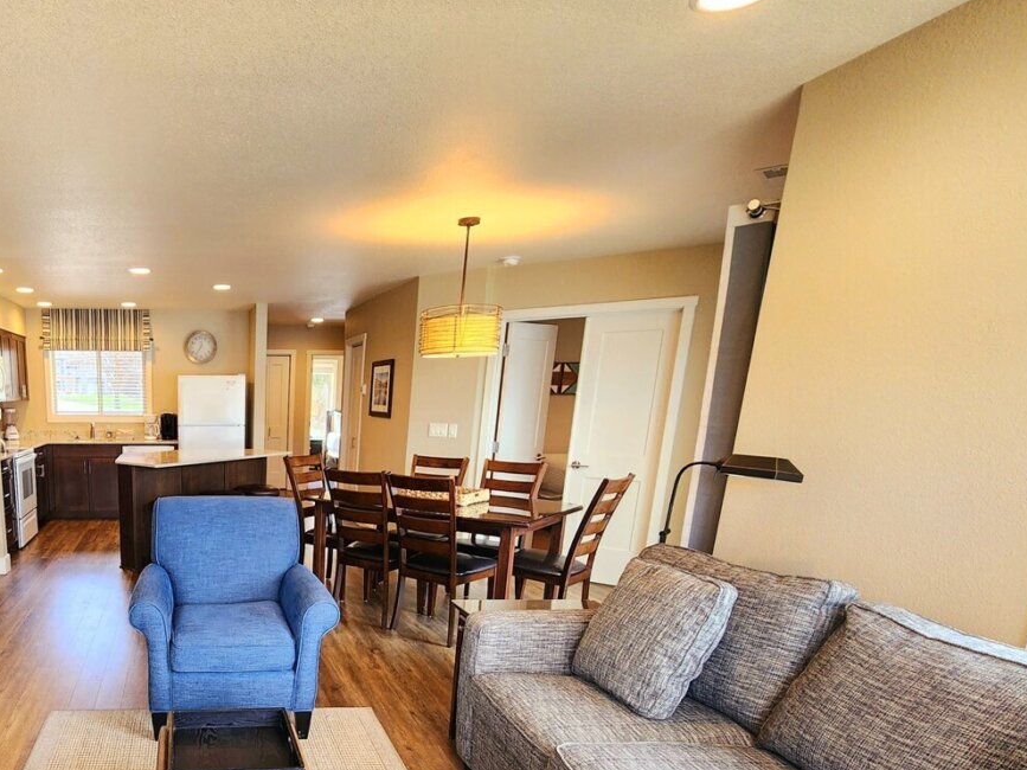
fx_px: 623
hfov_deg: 71.6
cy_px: 565
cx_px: 216
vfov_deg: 60.4
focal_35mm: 21
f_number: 2.2
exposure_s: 1/60.2
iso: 160
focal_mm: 2.2
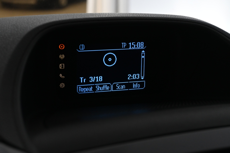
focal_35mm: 64
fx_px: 412
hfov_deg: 31.2
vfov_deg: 21.1
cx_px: 115
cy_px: 76
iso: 1600
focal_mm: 43
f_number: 6
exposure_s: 1/30
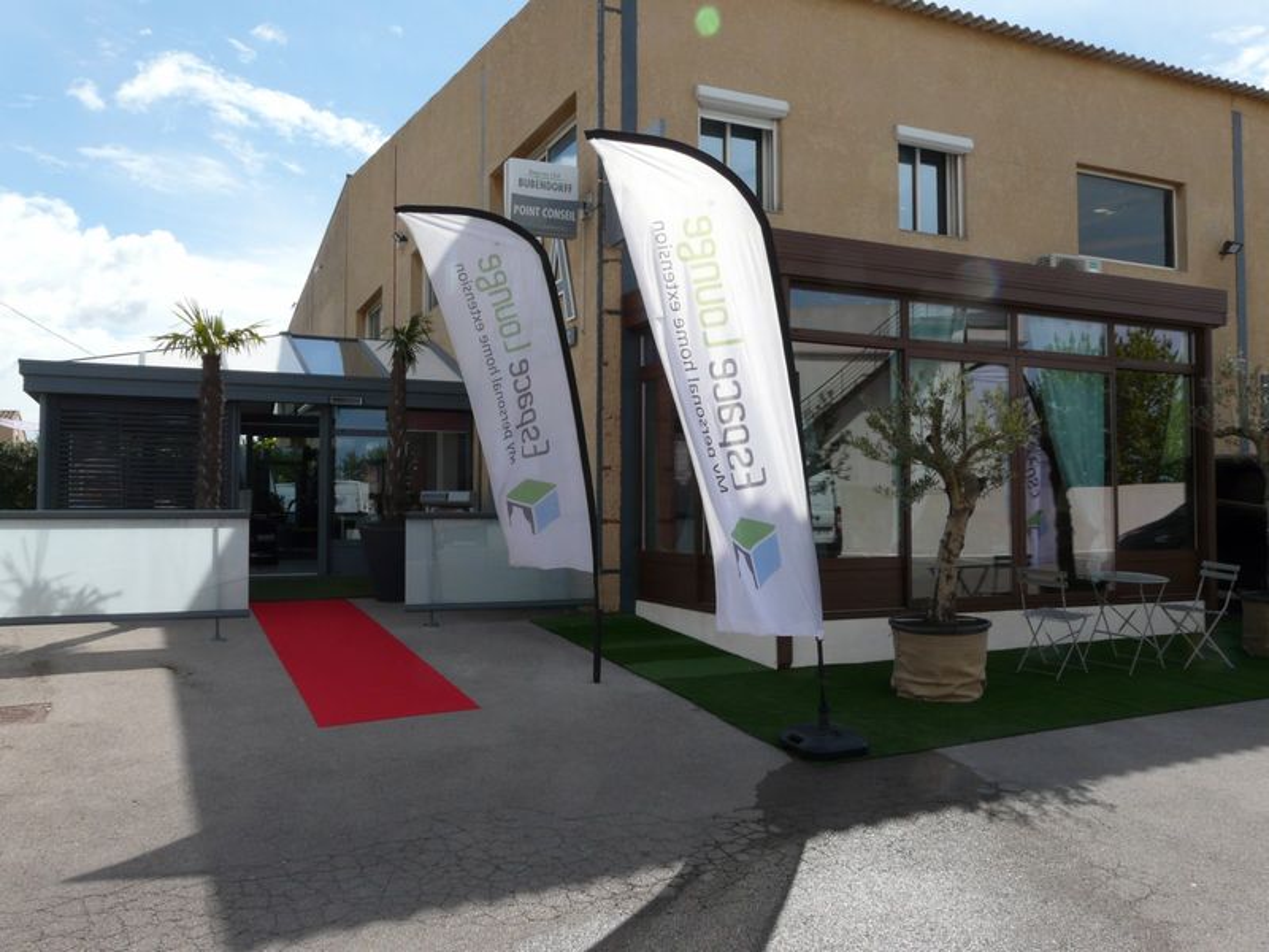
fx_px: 1026
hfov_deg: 63.4
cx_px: 634
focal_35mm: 28
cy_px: 476
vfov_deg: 49.7
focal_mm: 4.6
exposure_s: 1/400
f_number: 5.6
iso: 100
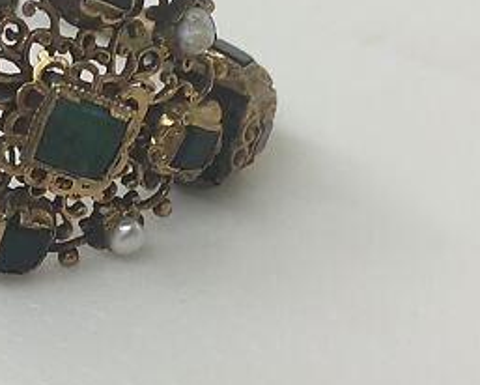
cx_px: 30
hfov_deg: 27.5
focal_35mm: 66
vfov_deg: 23.1
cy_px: 127
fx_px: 938
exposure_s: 1/60
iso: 32
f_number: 2.2
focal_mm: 4.15
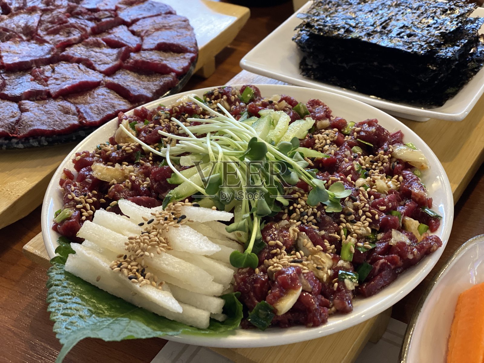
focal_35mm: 52
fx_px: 727
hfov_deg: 36.8
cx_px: 242
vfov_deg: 28.0
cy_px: 182
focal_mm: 6
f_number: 2
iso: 250
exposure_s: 1/40
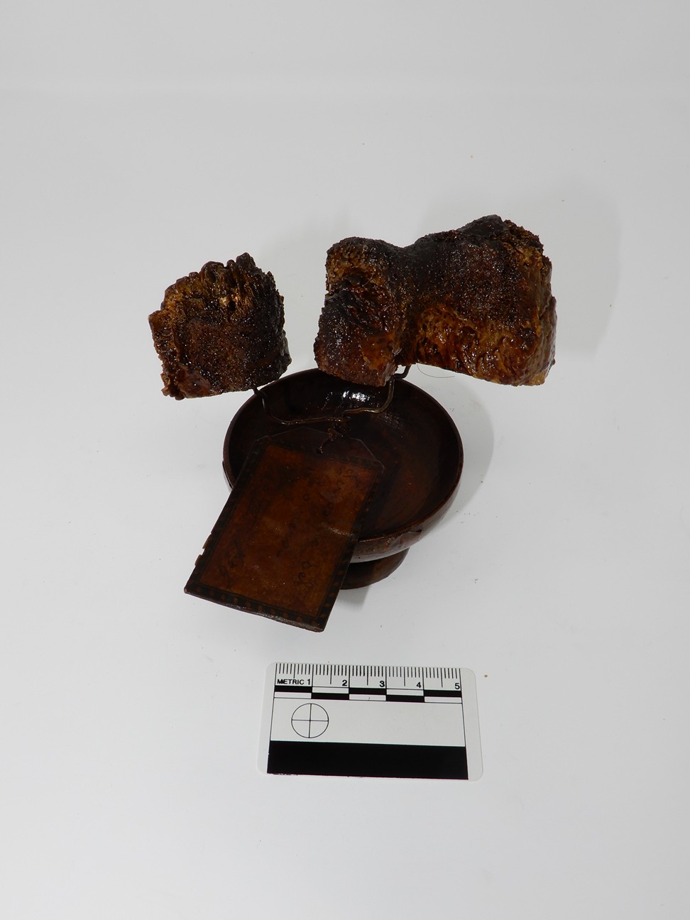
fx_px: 930
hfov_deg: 40.7
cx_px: 345
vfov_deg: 52.6
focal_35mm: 35
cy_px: 460
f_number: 7.1
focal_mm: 6.2
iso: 80
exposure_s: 1/40
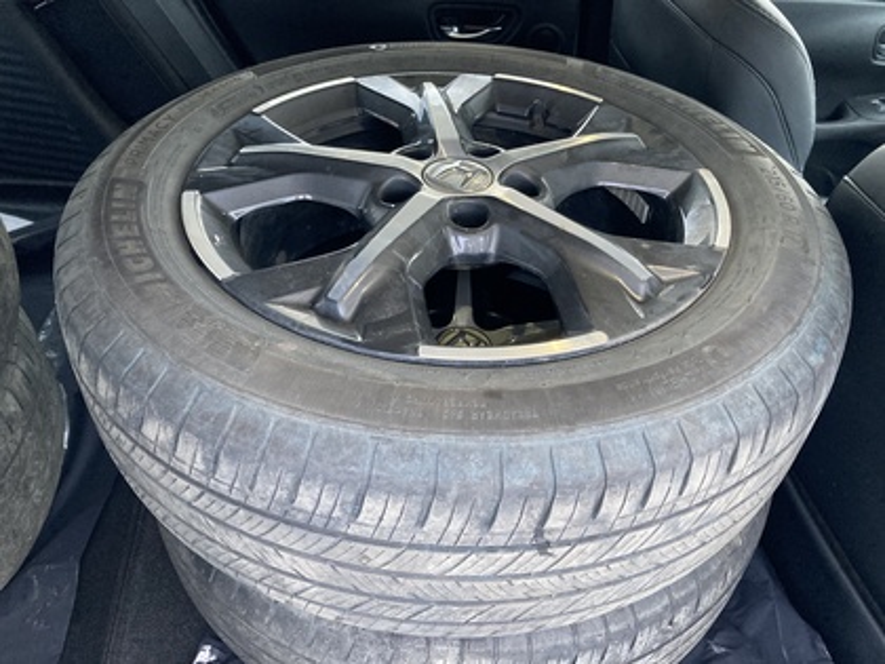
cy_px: 332
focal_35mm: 28
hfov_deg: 63.4
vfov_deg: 49.7
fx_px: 716
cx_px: 442
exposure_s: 1/40
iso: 400
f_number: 1.8
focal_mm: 3.99
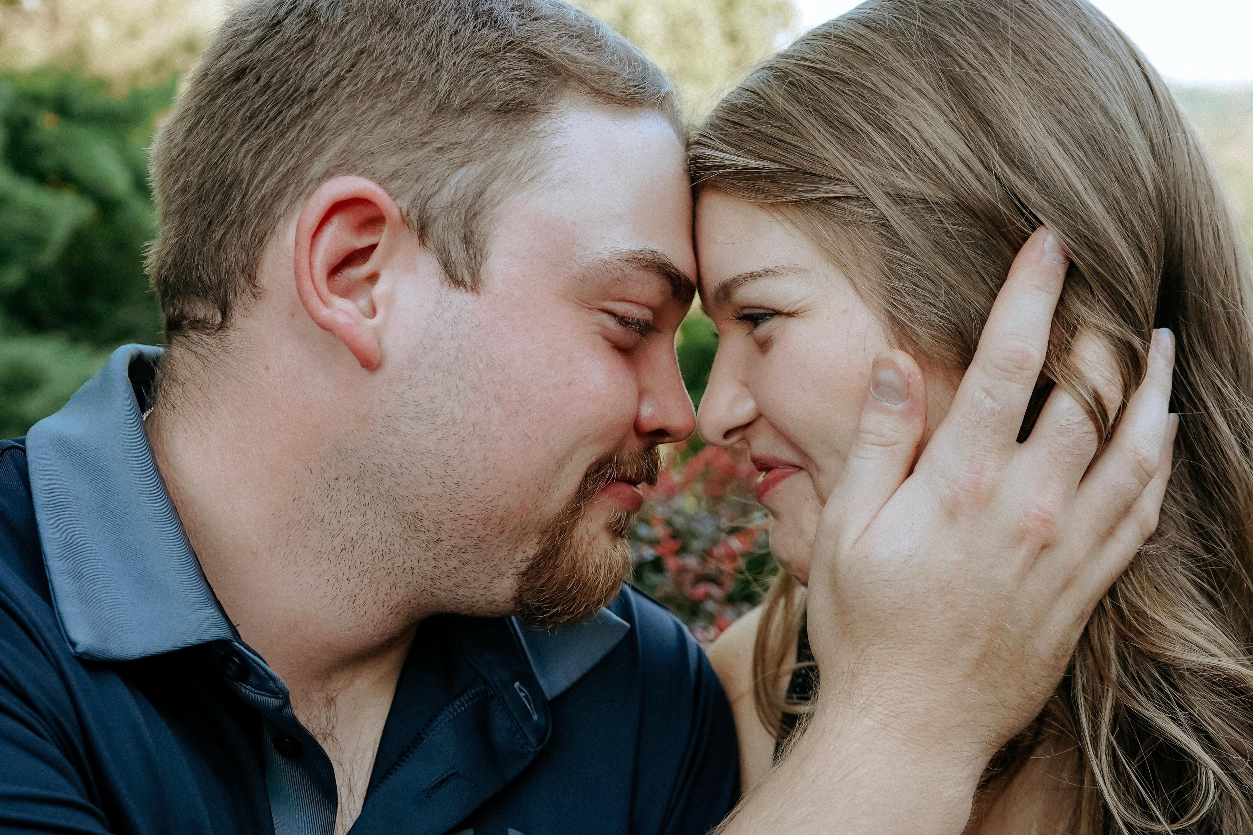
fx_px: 1497
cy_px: 418
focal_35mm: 43
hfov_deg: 45.4
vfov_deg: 31.2
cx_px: 626
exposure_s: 1/160
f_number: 4
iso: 200
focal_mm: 29
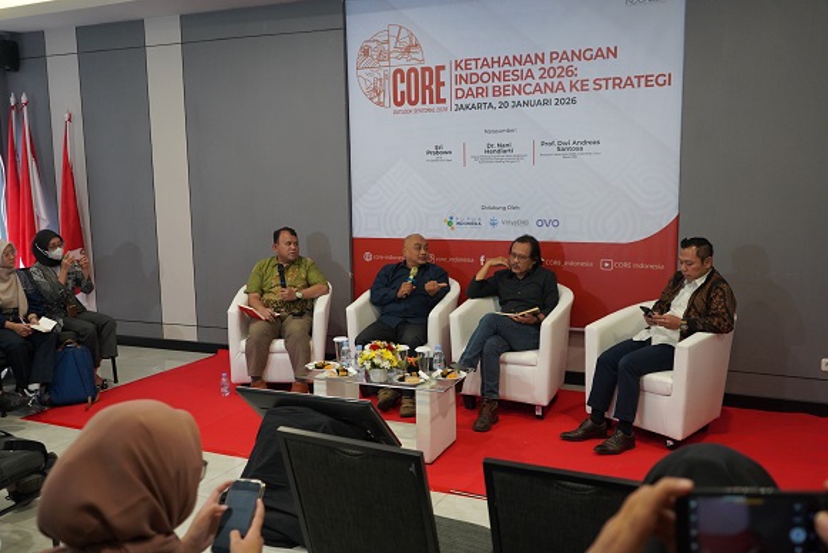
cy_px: 284
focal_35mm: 32
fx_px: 736
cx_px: 416
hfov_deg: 58.7
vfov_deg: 41.2
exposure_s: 1/160
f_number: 4
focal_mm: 31
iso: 3200
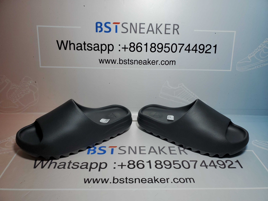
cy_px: 100
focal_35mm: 26
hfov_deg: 67.3
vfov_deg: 53.1
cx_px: 134
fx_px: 201
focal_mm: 4.3
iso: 50
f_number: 2.4
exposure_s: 1/376
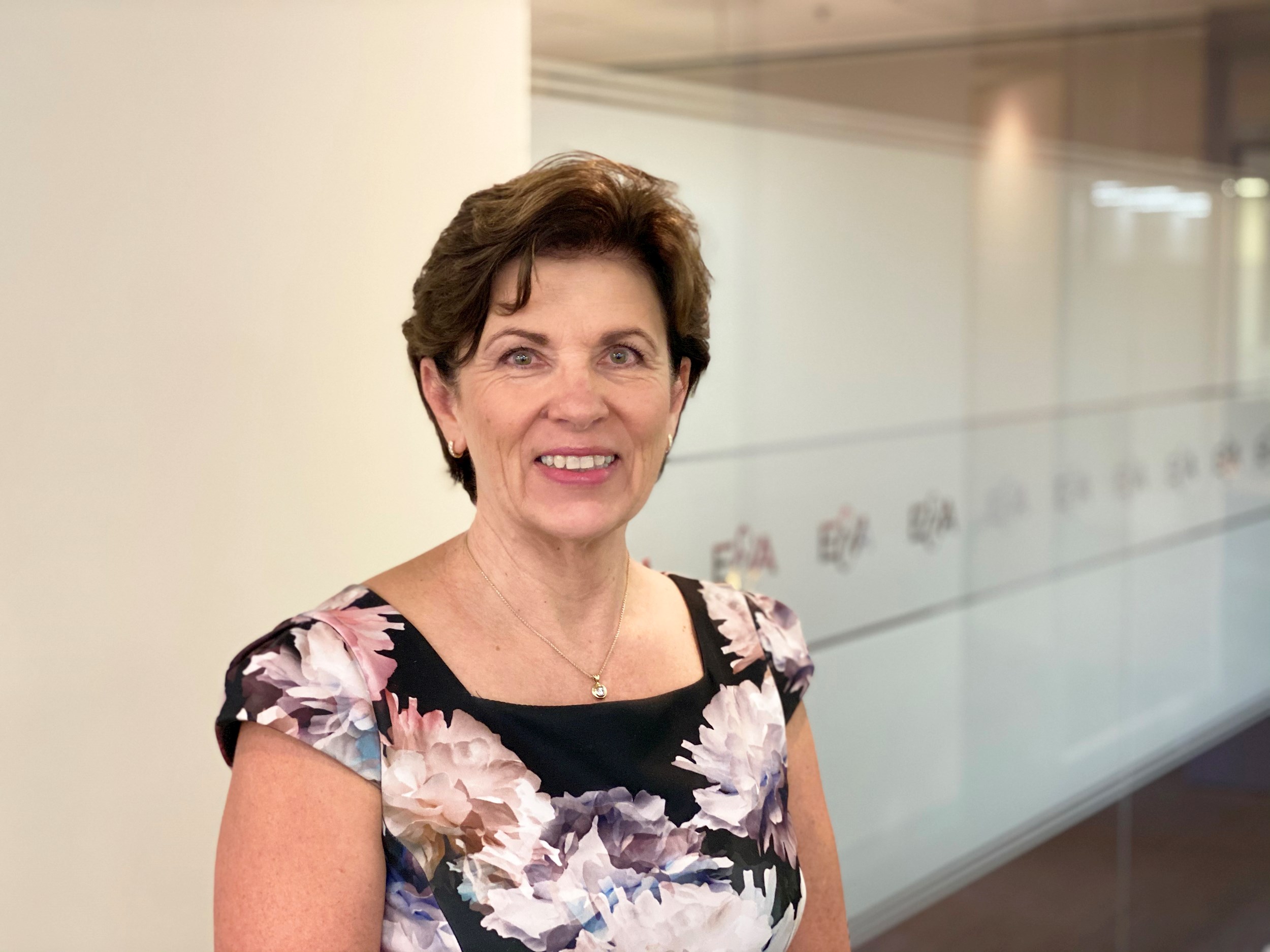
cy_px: 476
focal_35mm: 52
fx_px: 1908
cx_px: 635
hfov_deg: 36.8
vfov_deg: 28.0
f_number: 2
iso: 200
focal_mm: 6
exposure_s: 1/33
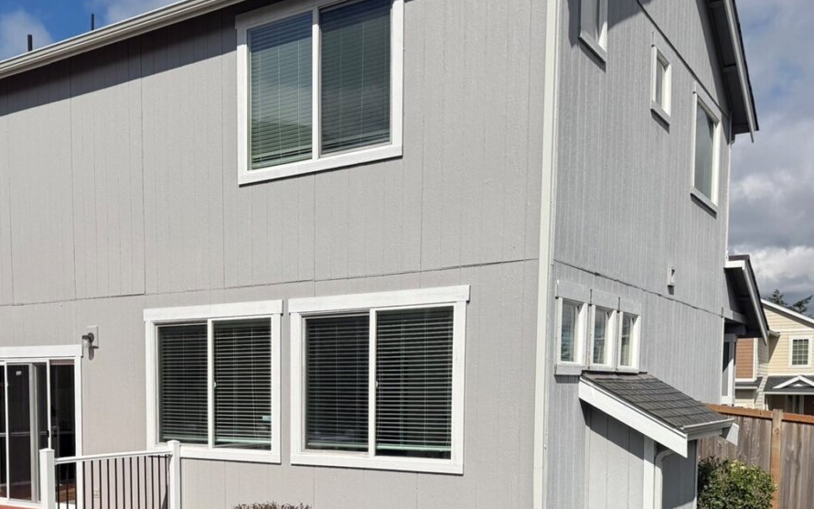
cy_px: 453
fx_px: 887
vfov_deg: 30.6
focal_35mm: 40
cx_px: 293
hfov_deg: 48.7
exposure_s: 1/4405
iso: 80
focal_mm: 6.76
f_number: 1.78
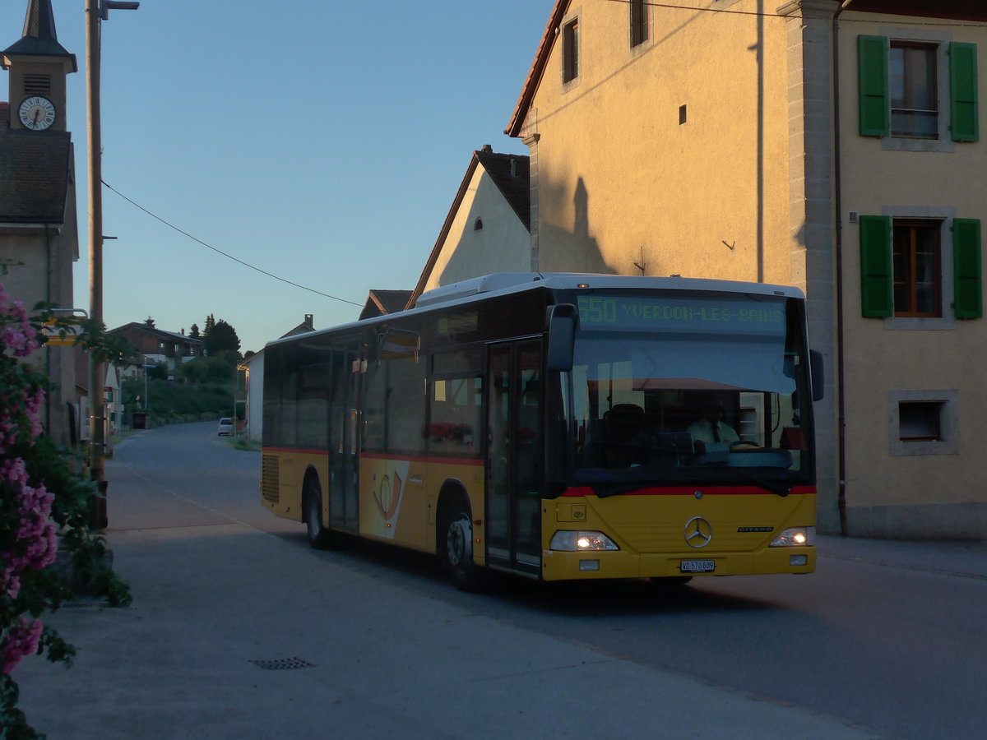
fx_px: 1682
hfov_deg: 32.7
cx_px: 494
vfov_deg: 24.8
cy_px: 370
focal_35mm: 59
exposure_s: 1/500
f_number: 3.5
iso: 160
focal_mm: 12
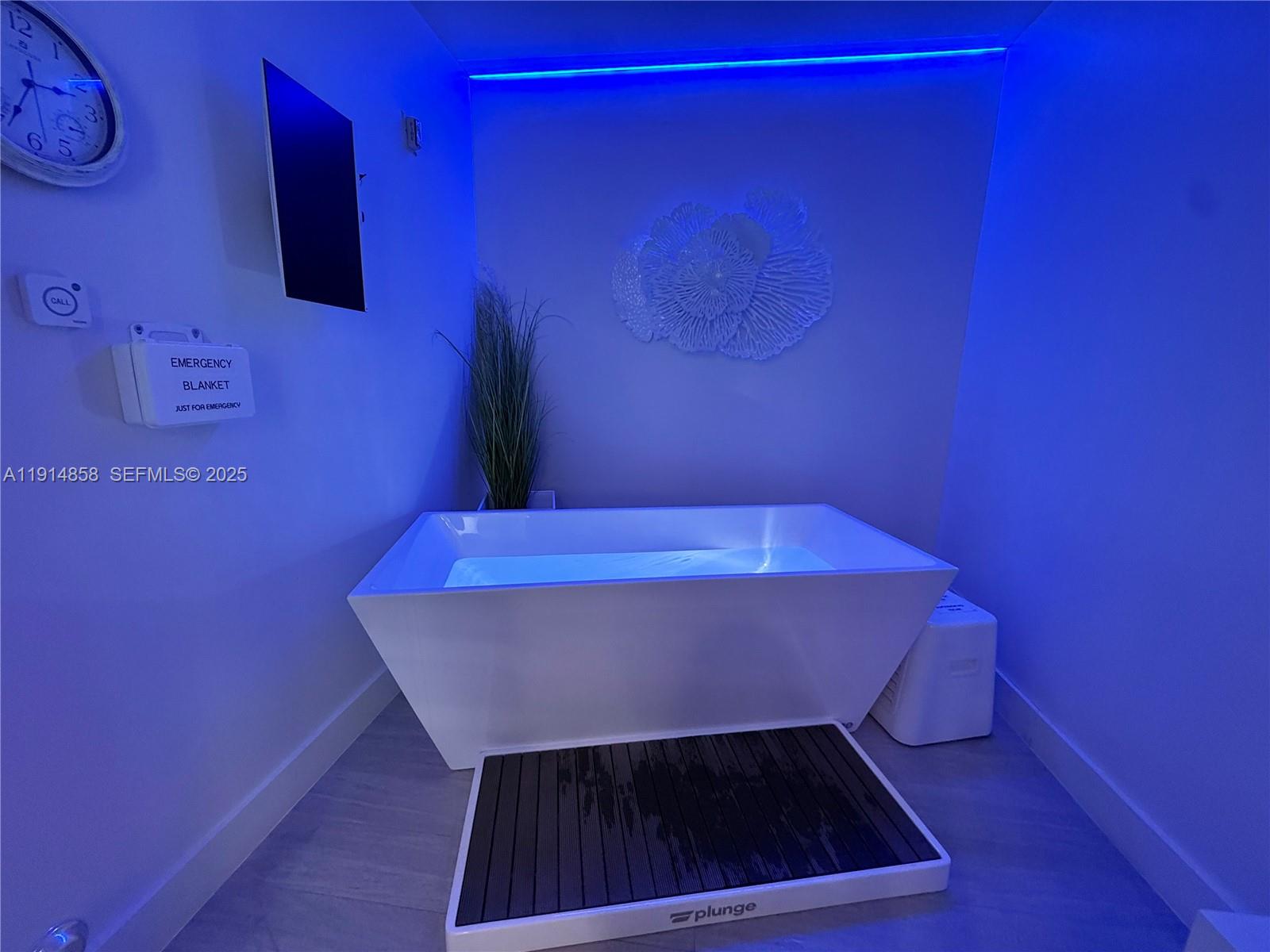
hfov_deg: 102.1
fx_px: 514
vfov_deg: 85.7
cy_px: 476
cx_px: 635
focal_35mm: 14
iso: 320
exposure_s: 1/120
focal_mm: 2.22
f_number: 2.2
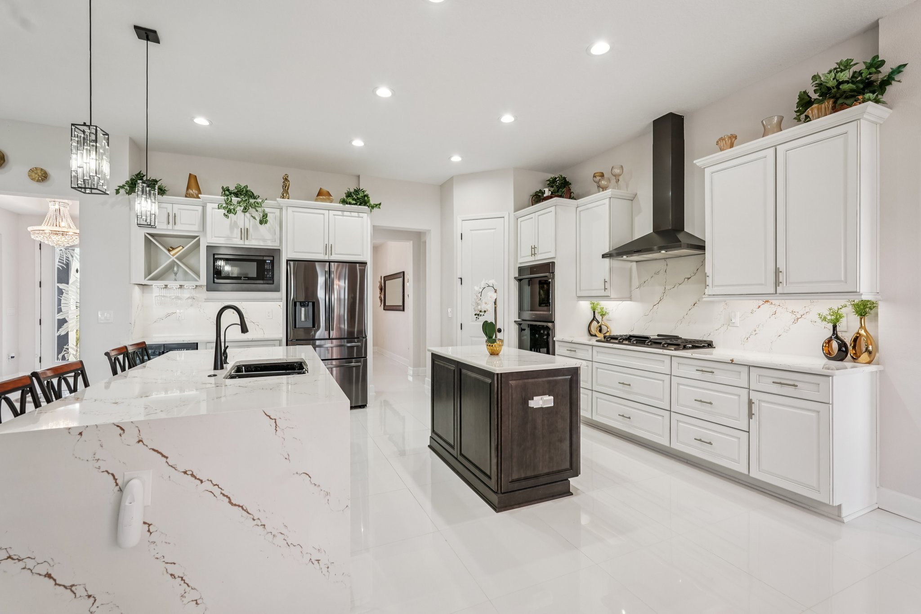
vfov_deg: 73.7
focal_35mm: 16
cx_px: 460
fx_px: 409
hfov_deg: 96.7
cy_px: 307
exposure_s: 1/30
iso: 400
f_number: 8
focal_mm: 16
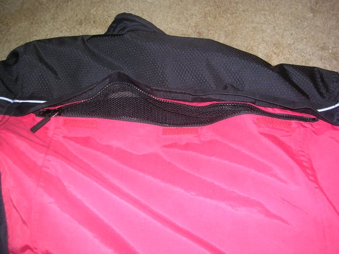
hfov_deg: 49.0
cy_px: 127
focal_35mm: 38
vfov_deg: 37.7
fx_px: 372
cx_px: 170
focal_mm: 5.8
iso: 50
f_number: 2.8
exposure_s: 1/60.1
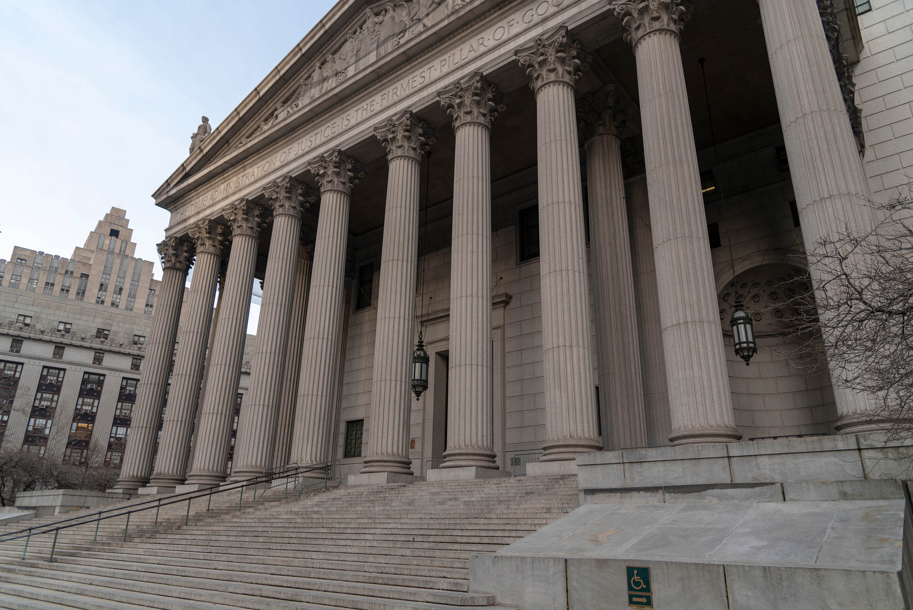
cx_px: 456
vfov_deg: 53.2
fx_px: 609
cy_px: 305
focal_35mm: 24
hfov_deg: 73.7
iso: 140
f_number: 4
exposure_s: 1/400
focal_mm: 24
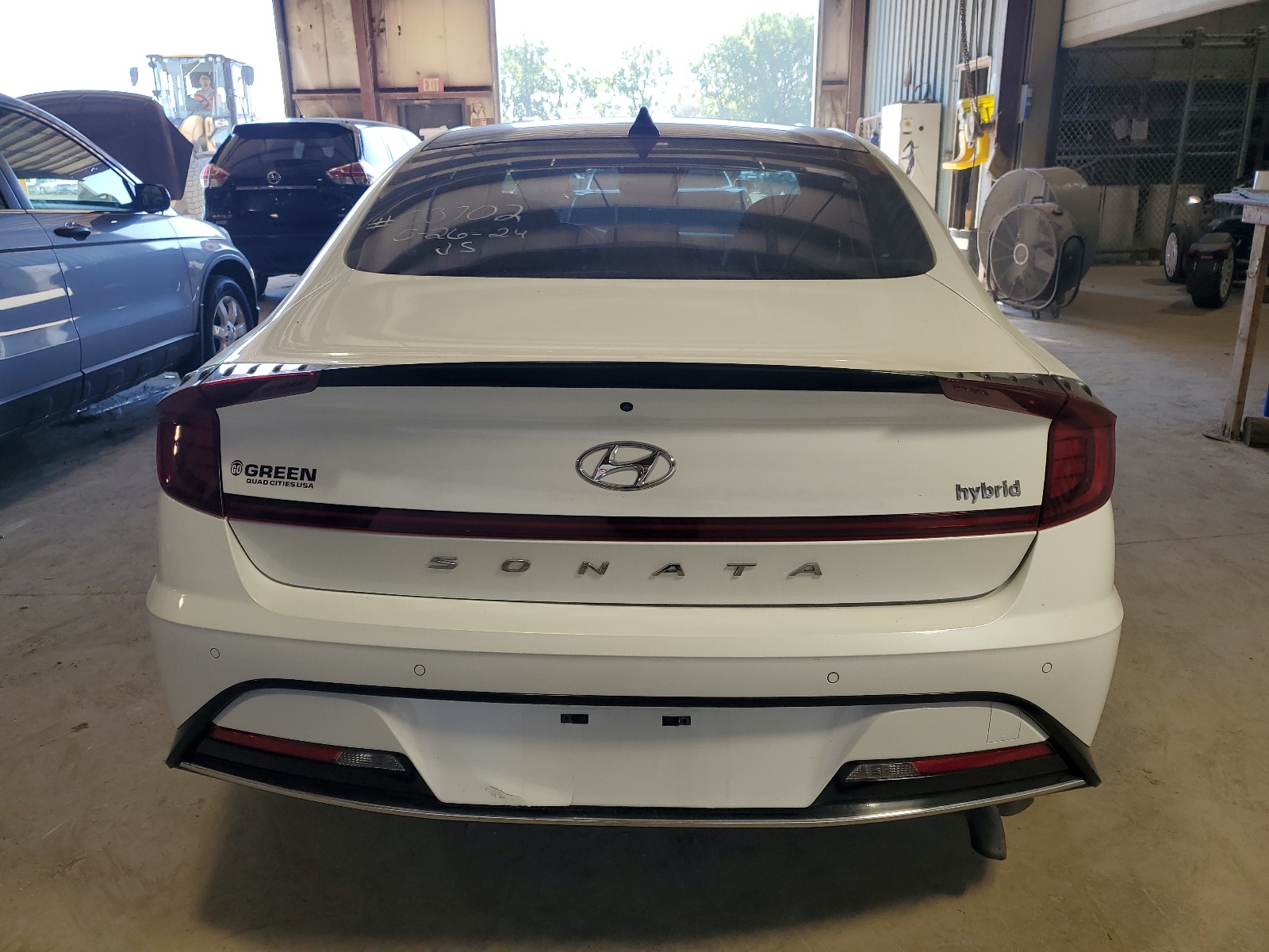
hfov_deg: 67.3
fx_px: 953
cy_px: 476
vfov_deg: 53.1
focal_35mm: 26
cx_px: 634
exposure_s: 1/250
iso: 50
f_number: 1.5
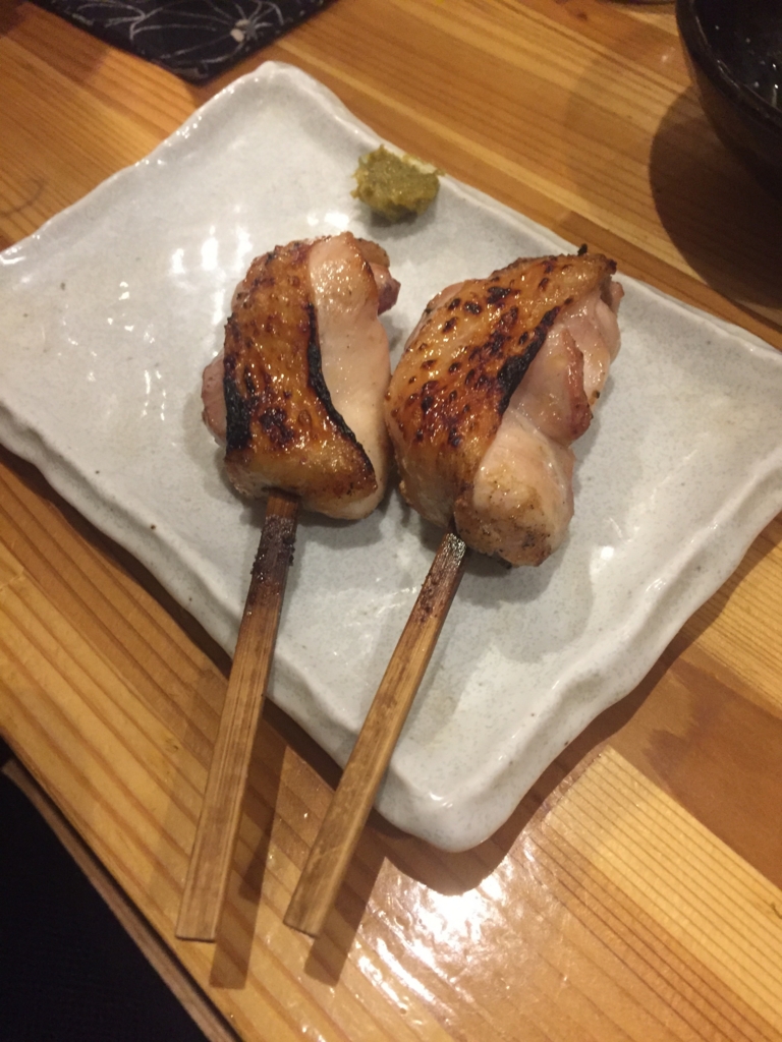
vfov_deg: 61.7
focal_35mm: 29
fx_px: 874
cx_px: 391
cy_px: 521
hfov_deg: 48.2
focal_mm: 4.15
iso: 250
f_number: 2.2
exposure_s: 1/20
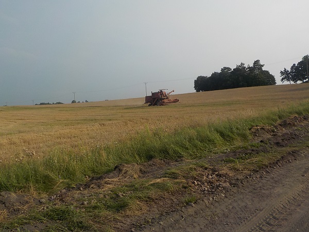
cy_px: 116
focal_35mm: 30
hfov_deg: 60.0
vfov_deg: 46.8
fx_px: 268
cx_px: 154
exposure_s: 1/1600
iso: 125
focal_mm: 4.1
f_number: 3.3
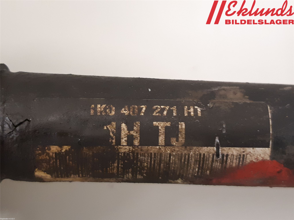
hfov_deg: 67.3
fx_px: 221
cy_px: 110
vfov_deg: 53.1
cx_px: 147
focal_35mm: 26
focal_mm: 3.93
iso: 250
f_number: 1.7
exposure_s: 1/33
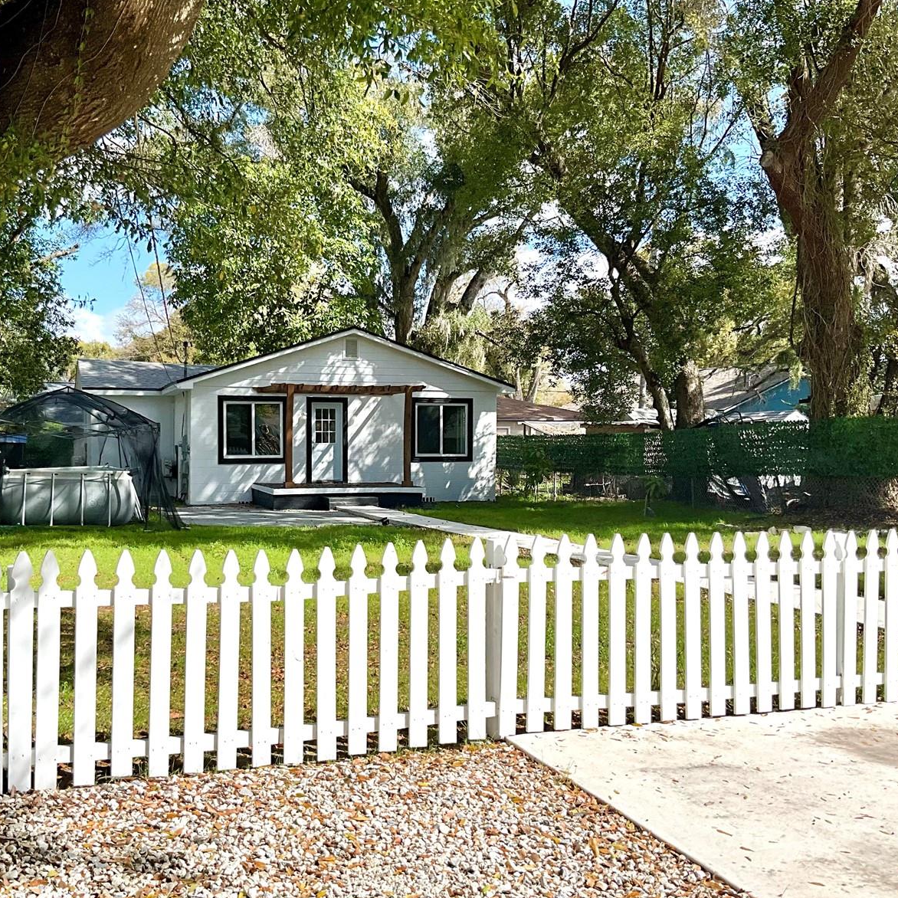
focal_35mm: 35
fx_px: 1027
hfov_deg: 47.0
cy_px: 454
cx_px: 369
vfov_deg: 47.2
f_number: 1.8
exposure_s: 1/2959
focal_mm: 3
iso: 25
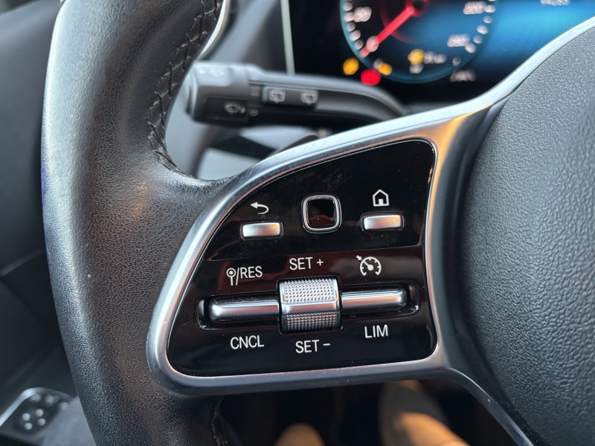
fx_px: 447
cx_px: 298
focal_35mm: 26
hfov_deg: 67.3
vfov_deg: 53.1
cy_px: 223
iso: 500
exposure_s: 1/55
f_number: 1.6
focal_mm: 5.96
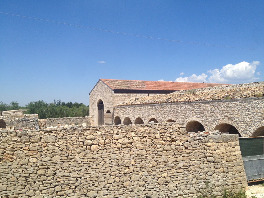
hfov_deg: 51.4
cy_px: 101
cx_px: 135
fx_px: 275
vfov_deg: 39.7
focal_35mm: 36
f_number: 2.4
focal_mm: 4.28
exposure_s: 1/2404
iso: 50
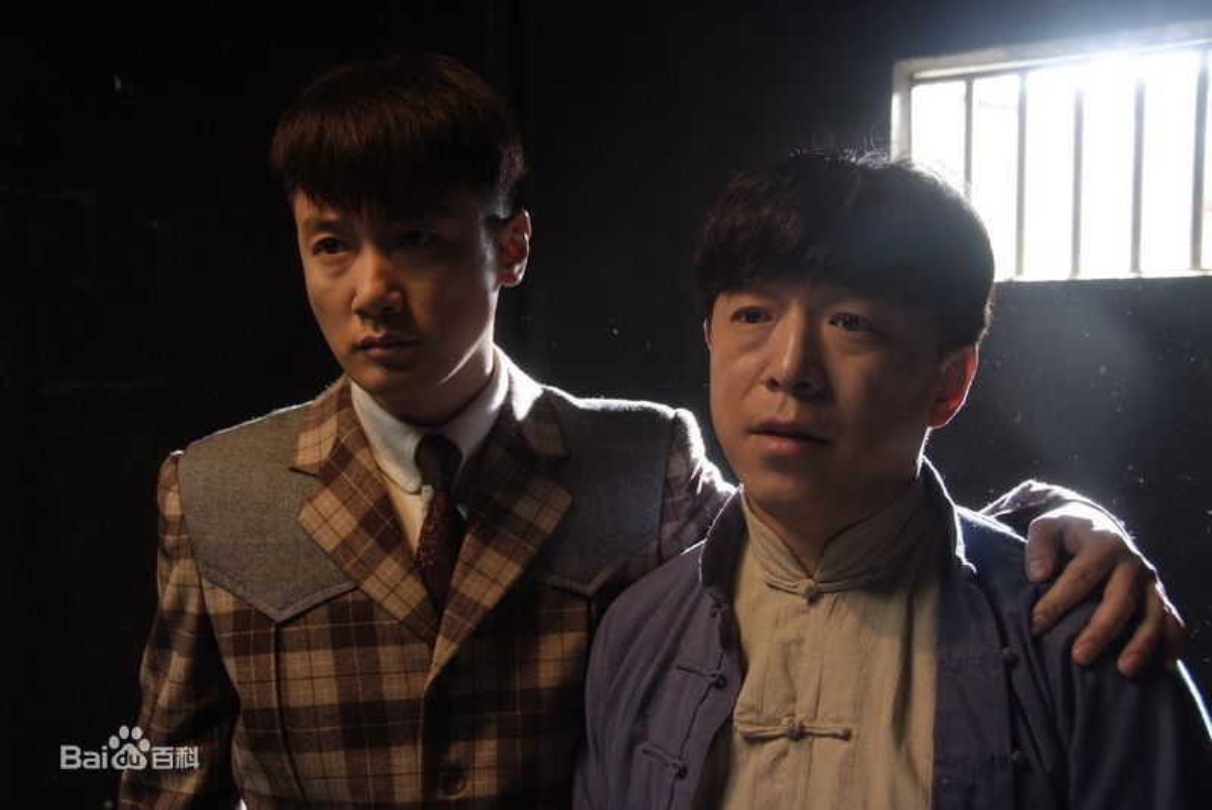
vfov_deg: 32.0
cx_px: 606
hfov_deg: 46.4
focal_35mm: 42
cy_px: 405
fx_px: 1415
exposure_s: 1/30
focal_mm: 28
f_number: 5.6
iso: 800
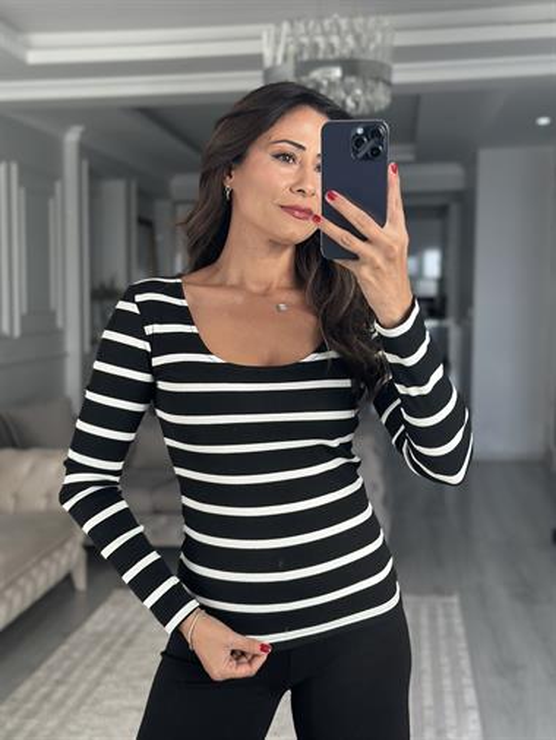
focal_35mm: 48
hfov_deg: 30.3
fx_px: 1027
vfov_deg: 39.6
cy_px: 370
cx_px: 278
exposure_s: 1/182
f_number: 1.78
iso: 80
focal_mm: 6.86
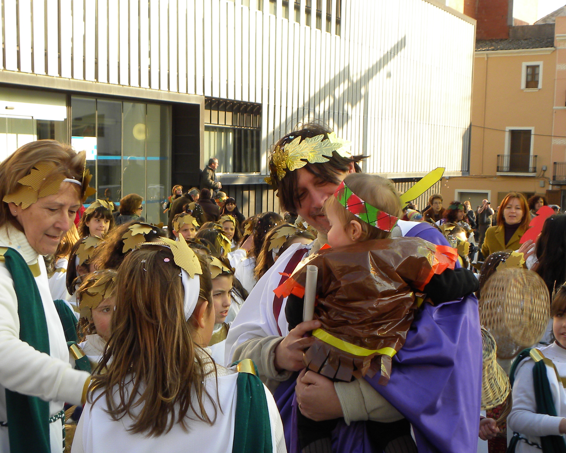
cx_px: 251
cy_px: 314
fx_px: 1122
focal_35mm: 67
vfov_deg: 22.7
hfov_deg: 28.3
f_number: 4
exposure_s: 1/147
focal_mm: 7.3
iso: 64
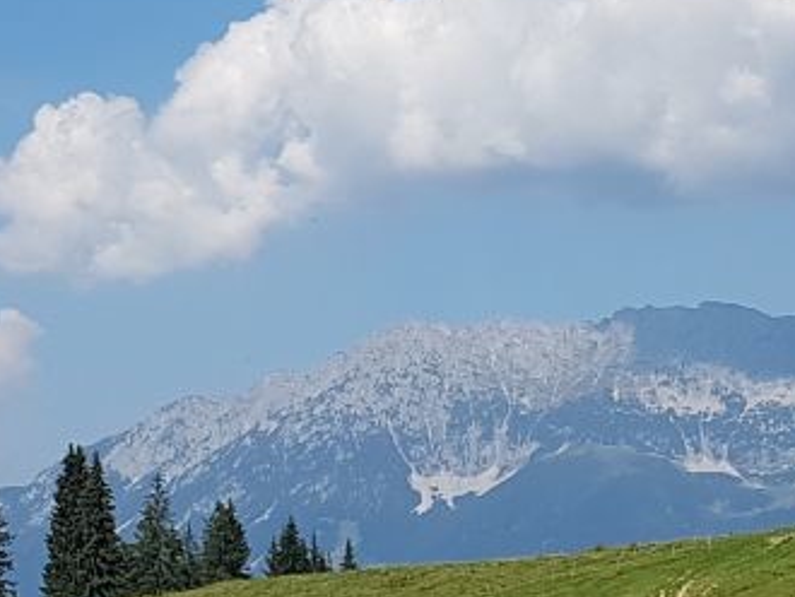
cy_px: 484
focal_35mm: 126
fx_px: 2896
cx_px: 289
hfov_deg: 15.6
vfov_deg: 11.7
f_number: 1.7
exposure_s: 1/3280
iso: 50
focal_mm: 4.2
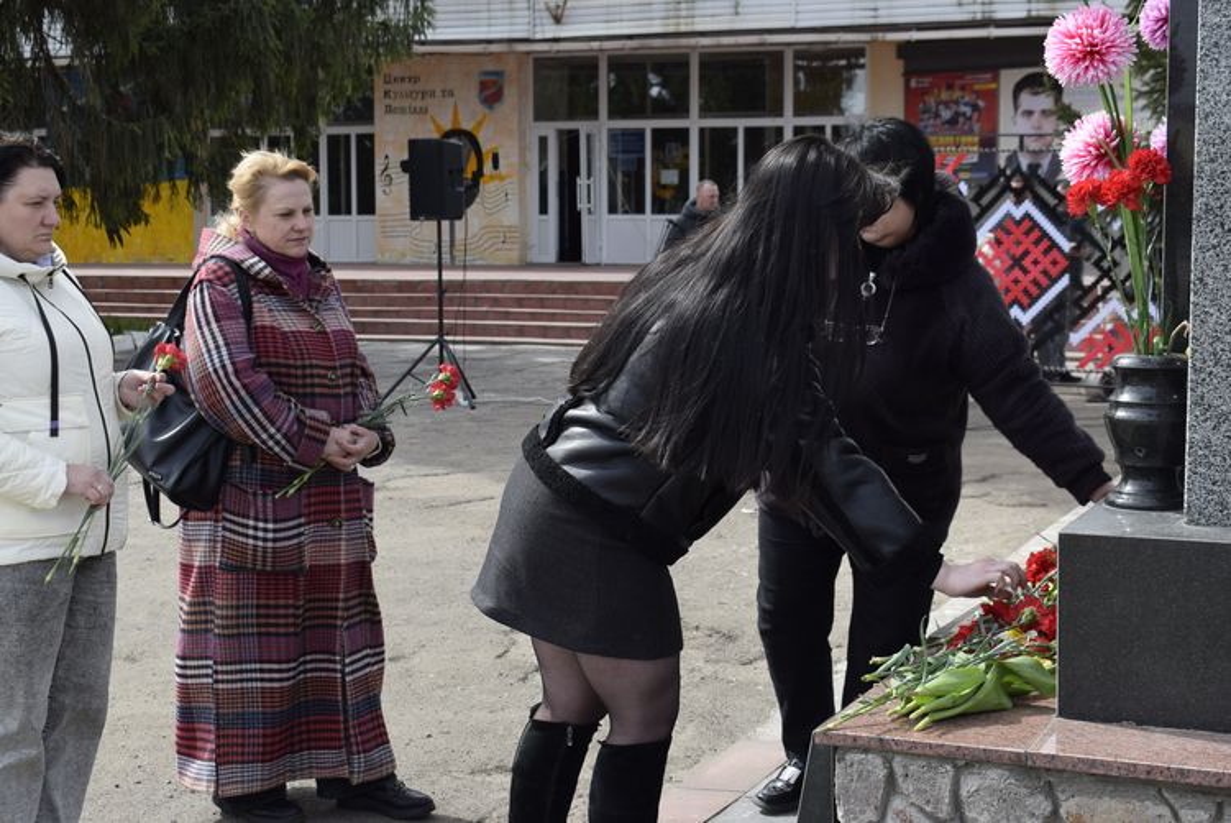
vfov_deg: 23.8
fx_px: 1950
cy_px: 412
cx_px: 616
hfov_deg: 35.0
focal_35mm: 57
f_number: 8
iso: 200
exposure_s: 1/250
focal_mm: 38
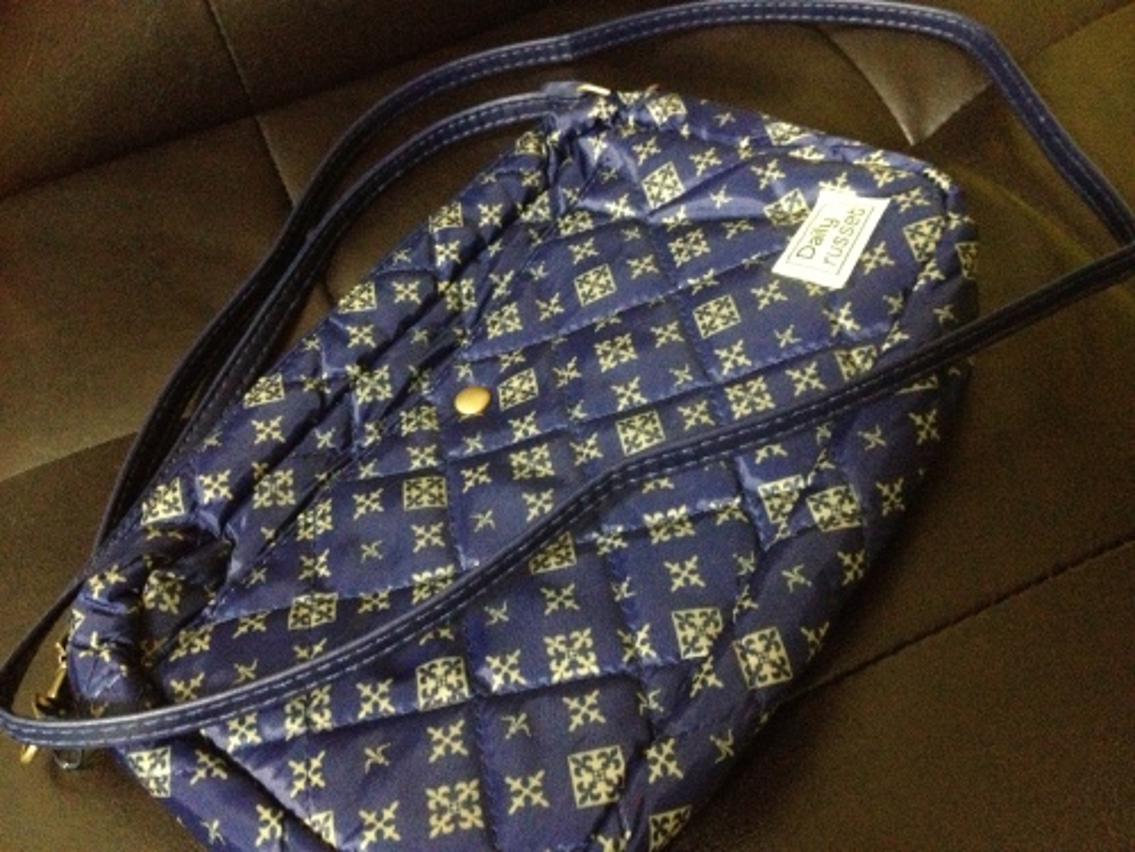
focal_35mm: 35
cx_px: 568
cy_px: 426
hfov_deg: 52.6
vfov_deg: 40.7
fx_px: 1148
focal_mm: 4.28
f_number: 2.4
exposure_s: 1/15
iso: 800
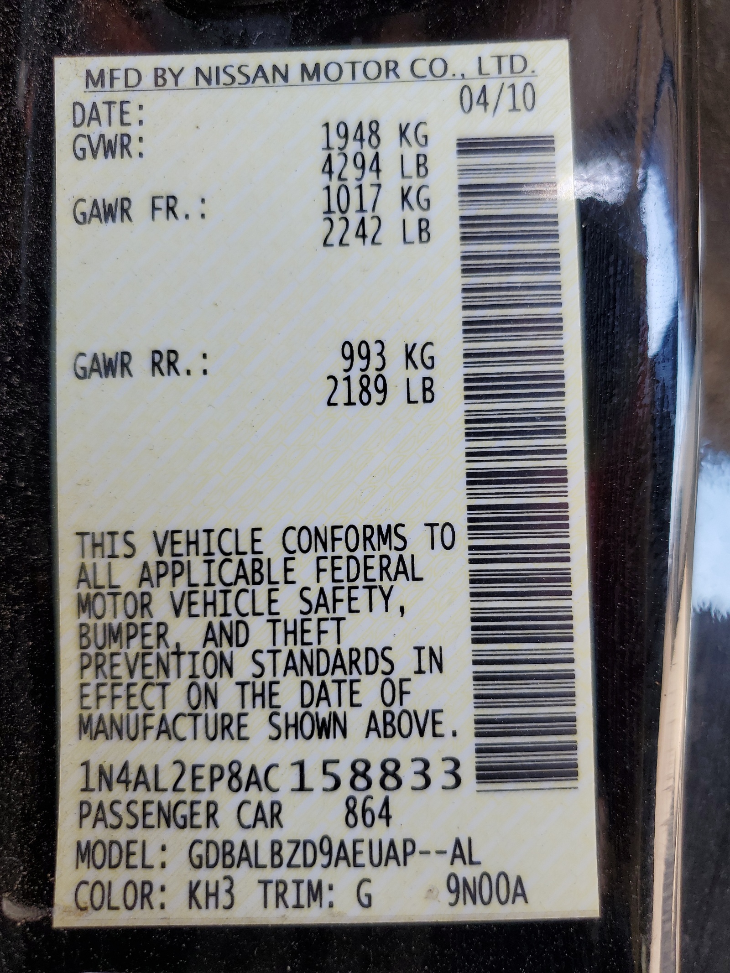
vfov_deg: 67.3
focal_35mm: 26
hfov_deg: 53.1
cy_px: 486
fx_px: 731
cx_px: 365
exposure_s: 1/128
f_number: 1.5
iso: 50
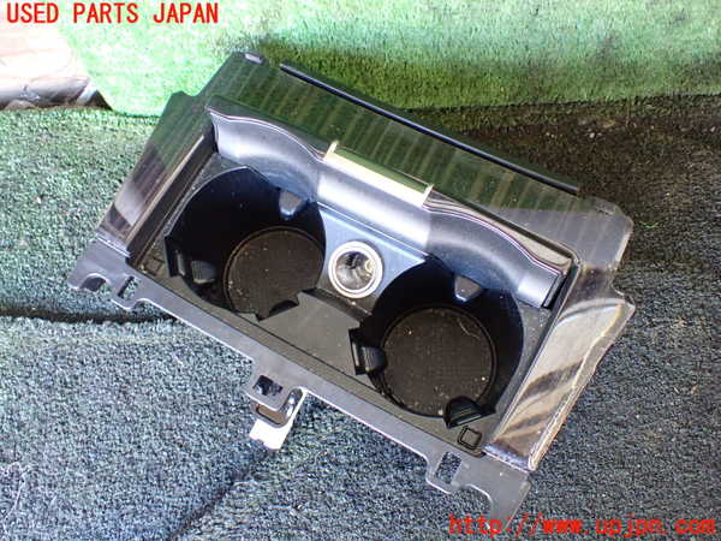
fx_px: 625
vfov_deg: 46.8
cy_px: 270
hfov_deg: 60.0
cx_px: 360
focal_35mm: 30
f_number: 2.3
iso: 800
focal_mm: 5.4
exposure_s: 1/30
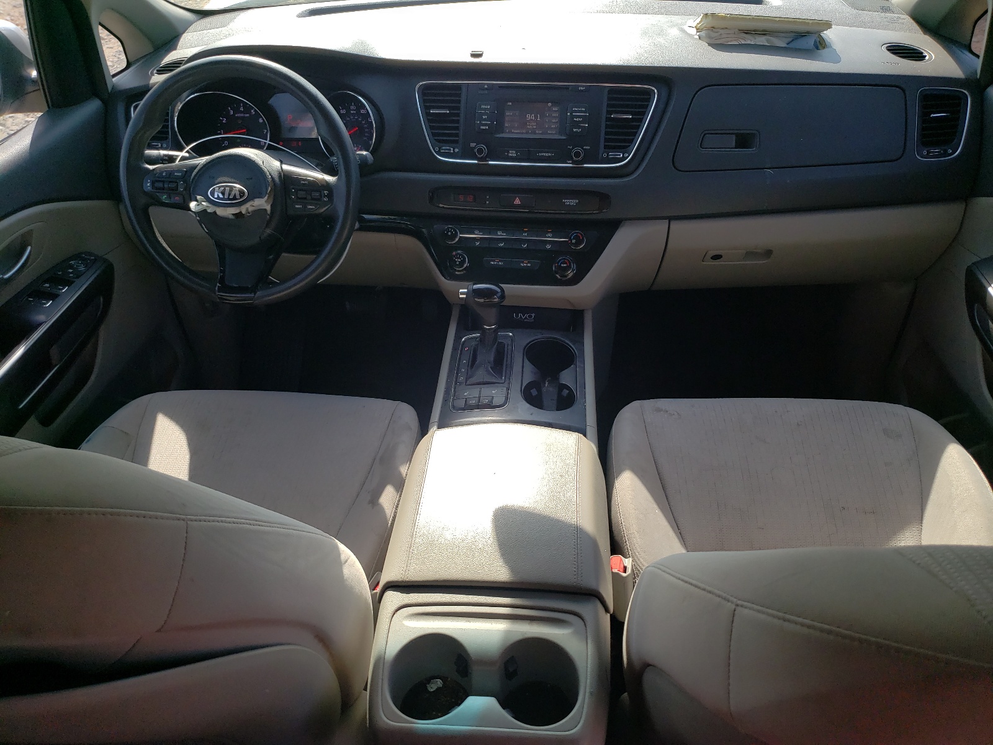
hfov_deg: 67.3
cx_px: 496
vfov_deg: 53.1
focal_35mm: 26
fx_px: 746
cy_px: 372
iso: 50
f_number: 1.5
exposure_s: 1/909
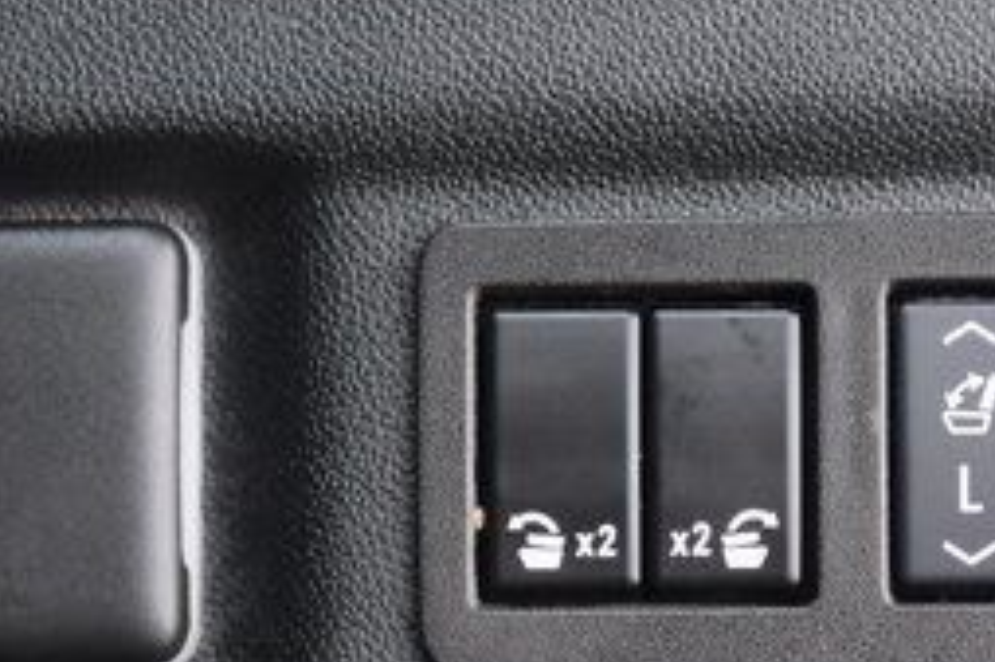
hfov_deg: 10.9
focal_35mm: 189
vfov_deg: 7.2
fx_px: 5220
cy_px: 531
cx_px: 654
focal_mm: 50
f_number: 2.8
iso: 1600
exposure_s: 1/6
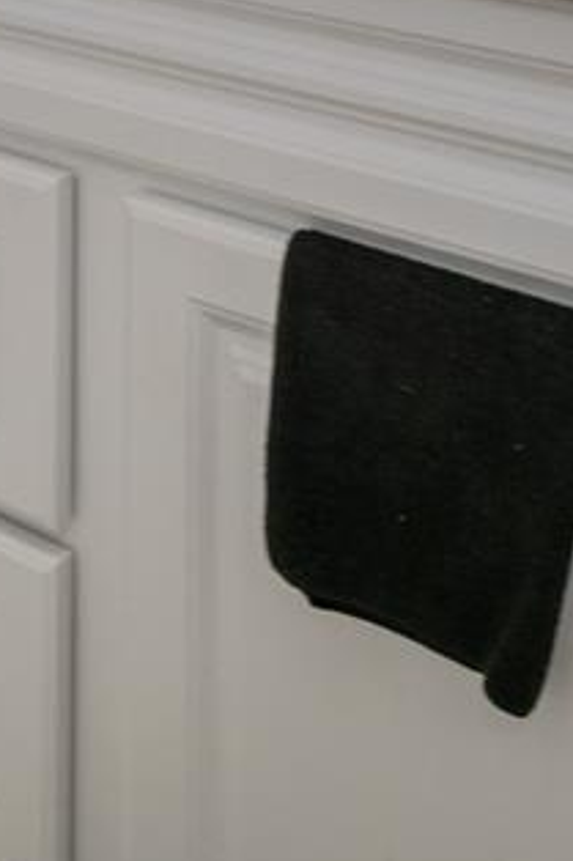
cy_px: -436
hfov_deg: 20.3
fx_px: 1553
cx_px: 5
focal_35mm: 65
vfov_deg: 24.2
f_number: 9
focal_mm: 17
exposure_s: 1/2.5
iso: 320
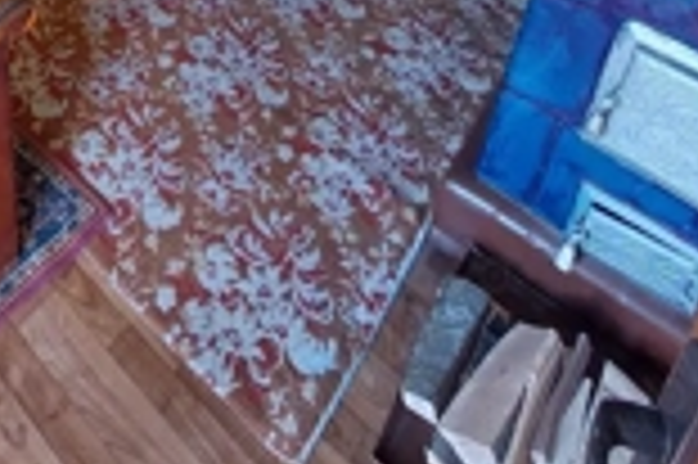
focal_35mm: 35
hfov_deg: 50.1
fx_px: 678
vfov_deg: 24.9
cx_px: 108
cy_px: -288
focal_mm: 1.74
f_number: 2.2
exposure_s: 1/50
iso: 100
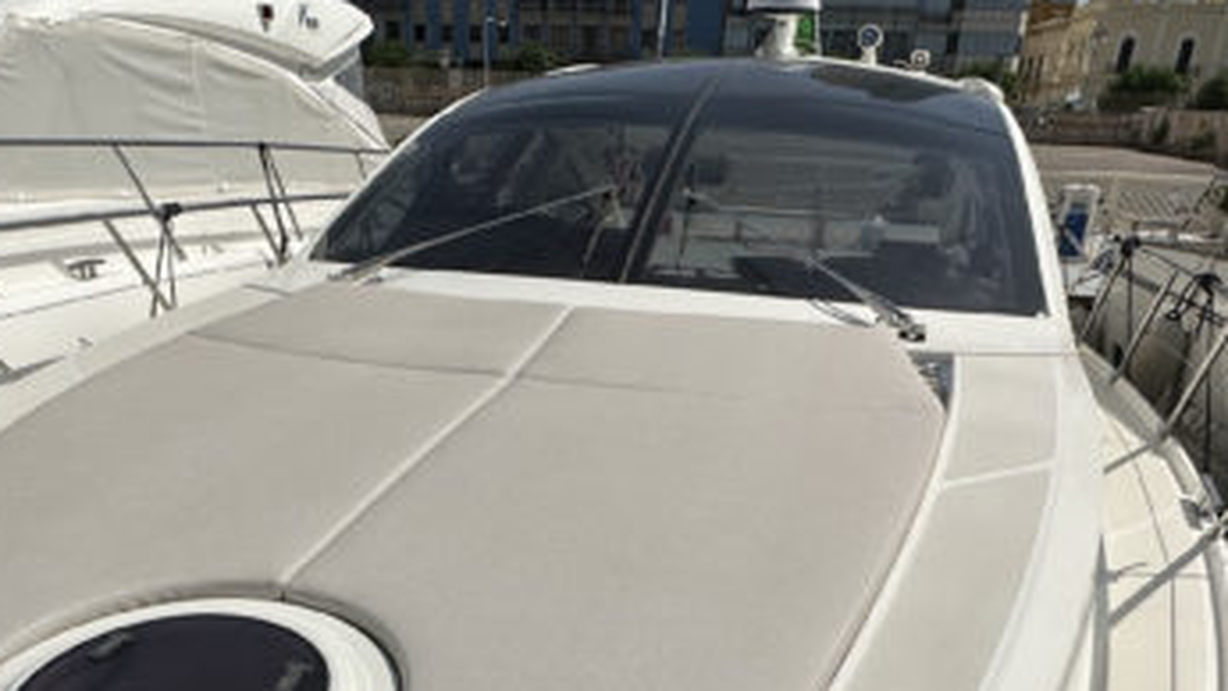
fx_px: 1107
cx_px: 548
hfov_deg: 57.9
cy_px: 648
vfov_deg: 32.5
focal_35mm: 34
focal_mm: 2.22
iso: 40
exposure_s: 1/7813
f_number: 2.2
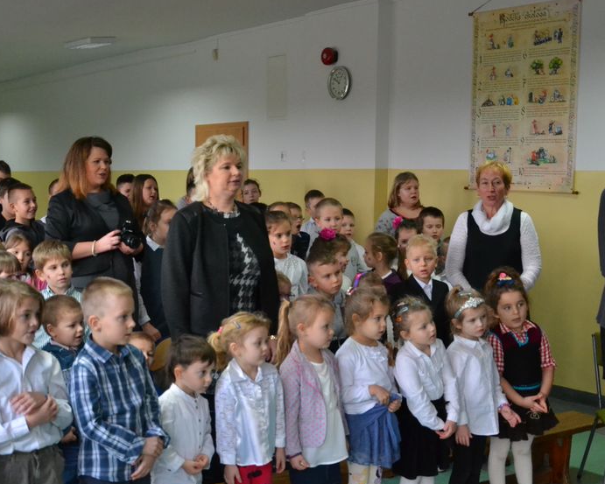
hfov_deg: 34.1
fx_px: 985
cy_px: 256
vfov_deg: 27.6
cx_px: 257
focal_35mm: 55
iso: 3200
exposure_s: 1/250
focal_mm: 30
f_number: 4.2
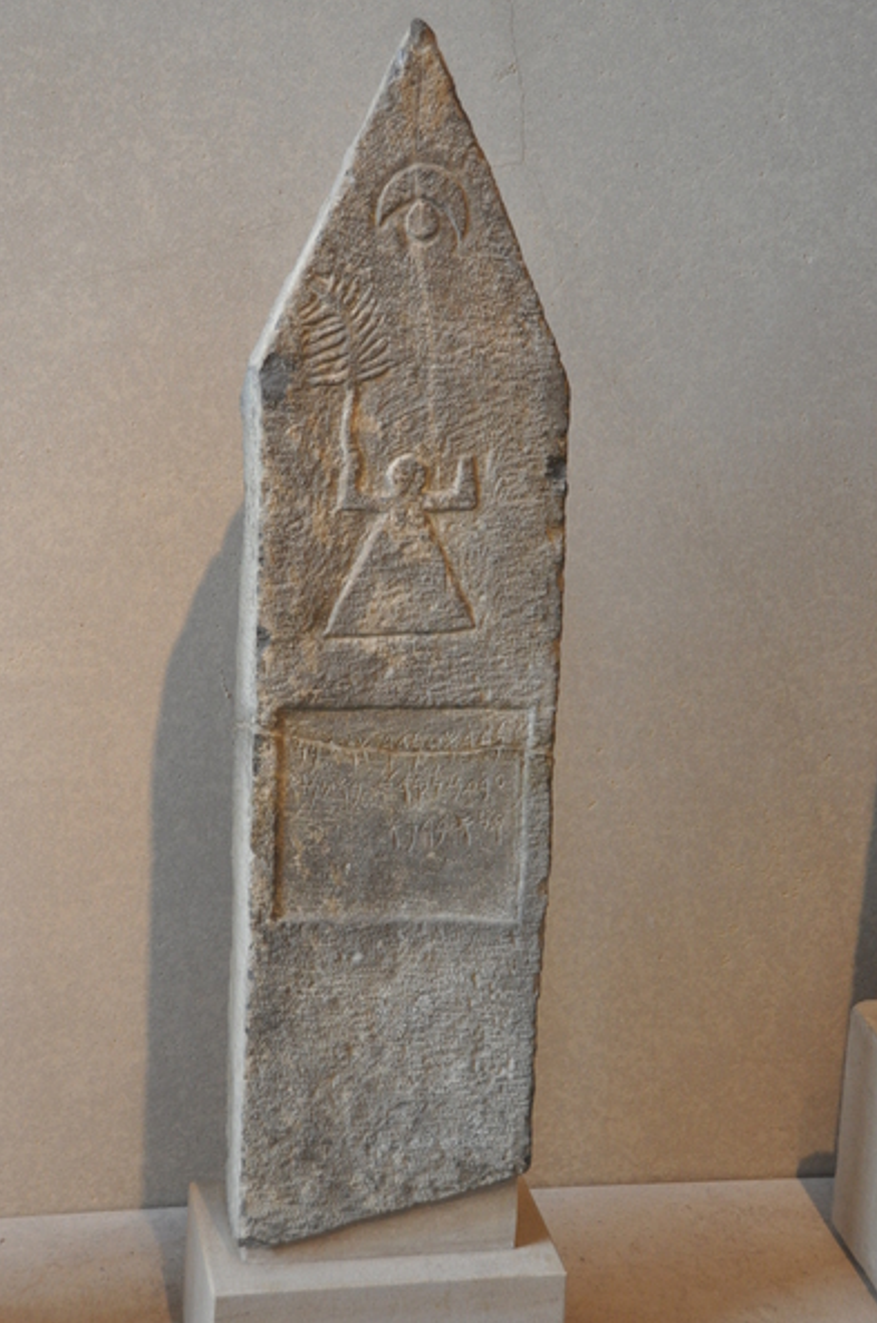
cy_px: 669
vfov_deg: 26.4
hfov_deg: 17.6
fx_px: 2825
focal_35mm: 77
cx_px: 479
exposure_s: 1/160
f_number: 6.3
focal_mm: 46
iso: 800
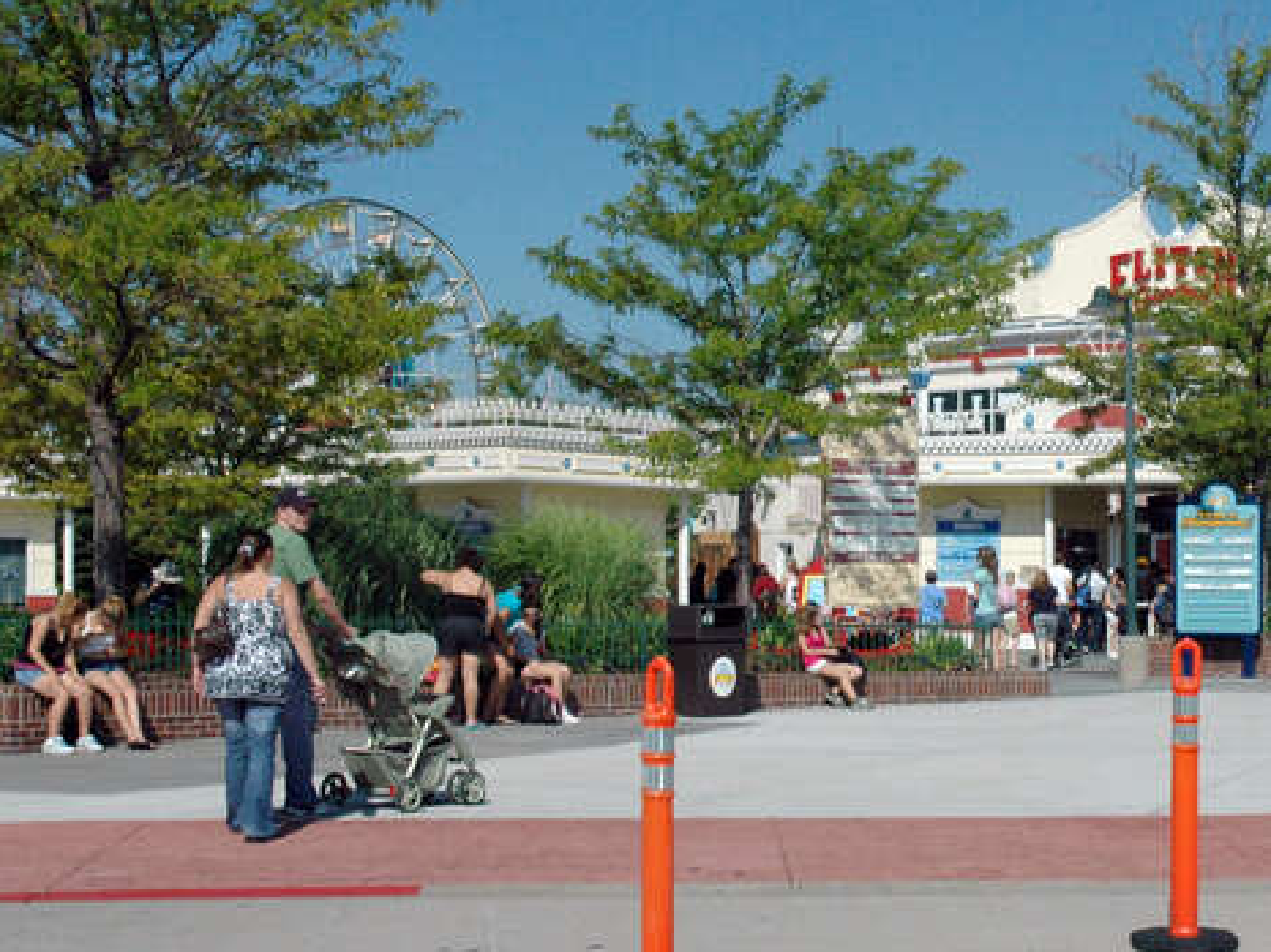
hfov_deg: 28.6
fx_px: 2452
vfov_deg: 21.9
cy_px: 371
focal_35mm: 67
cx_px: 979
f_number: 14
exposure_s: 1/800
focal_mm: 27
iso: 800
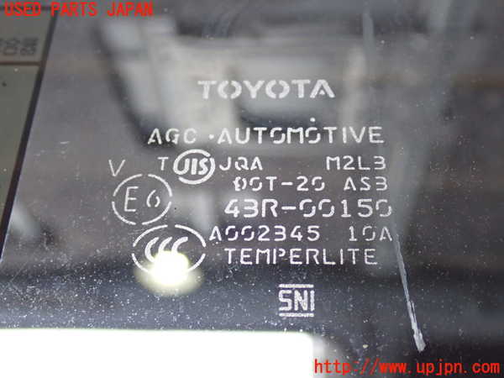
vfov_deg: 29.1
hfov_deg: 38.2
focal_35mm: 50
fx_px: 728
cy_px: 189
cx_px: 252
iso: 640
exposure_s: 1/50
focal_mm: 9.01
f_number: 3.2
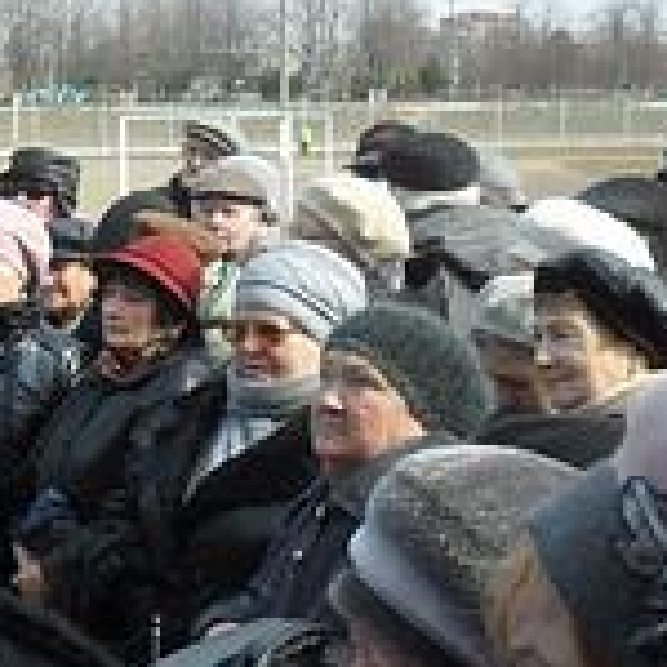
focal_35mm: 86
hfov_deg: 17.9
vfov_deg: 20.1
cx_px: -347
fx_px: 1875
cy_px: 238
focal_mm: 4.9
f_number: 3.5
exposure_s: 1/750
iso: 200
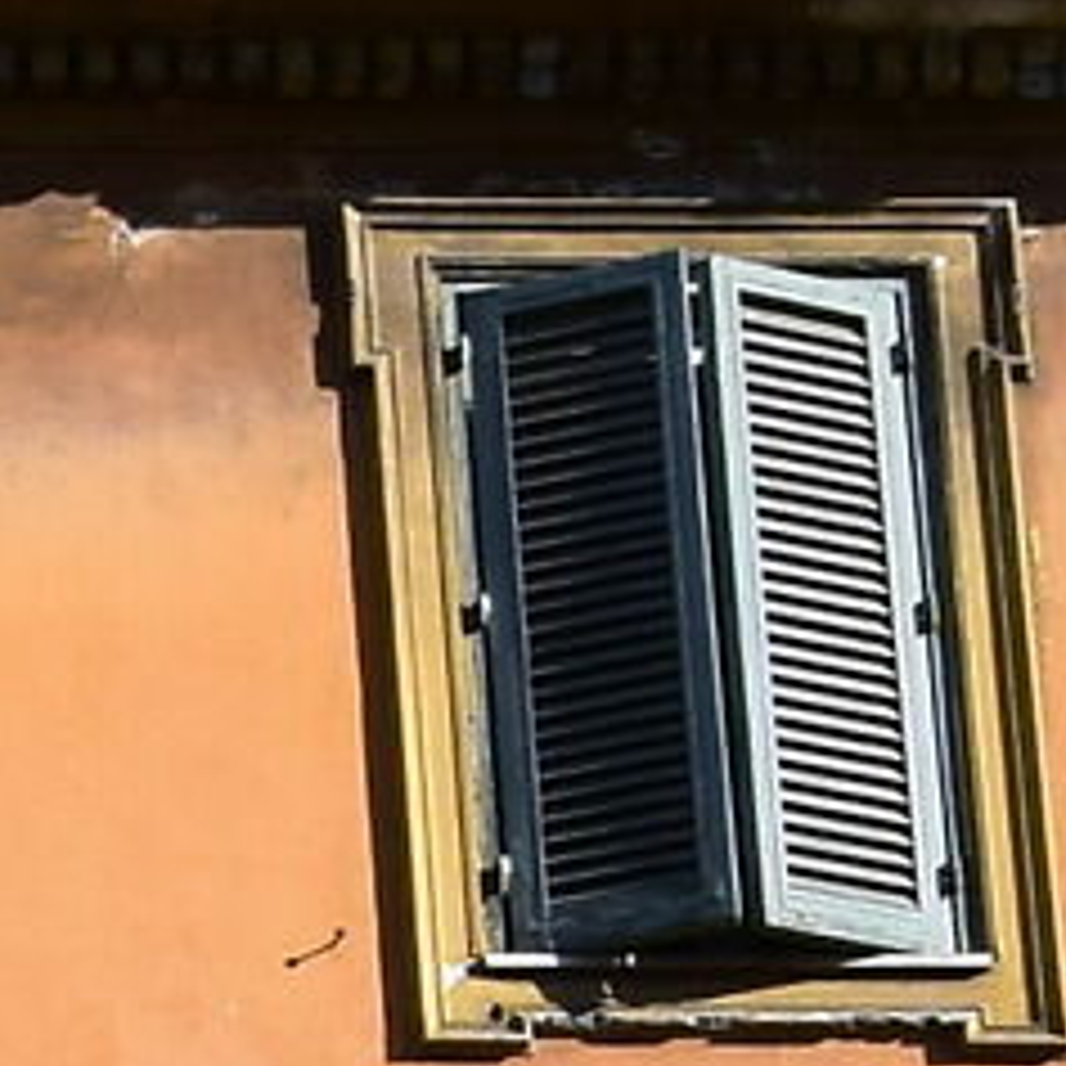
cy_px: 2404
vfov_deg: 4.7
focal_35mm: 362
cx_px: -1732
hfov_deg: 4.7
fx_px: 12612
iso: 400
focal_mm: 28
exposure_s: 1/500
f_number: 11
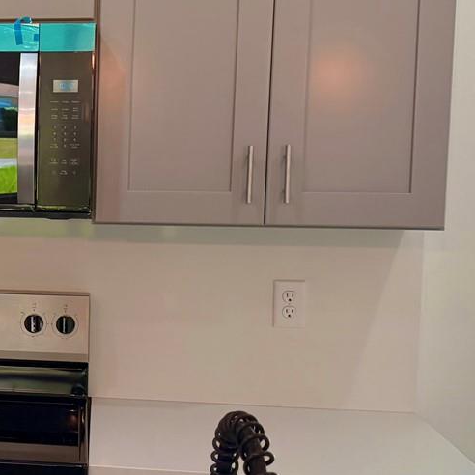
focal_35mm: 69
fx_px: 1071
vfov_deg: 25.0
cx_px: -50
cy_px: 238
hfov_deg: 23.4
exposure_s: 1/224
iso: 200
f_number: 1.78
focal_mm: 6.76
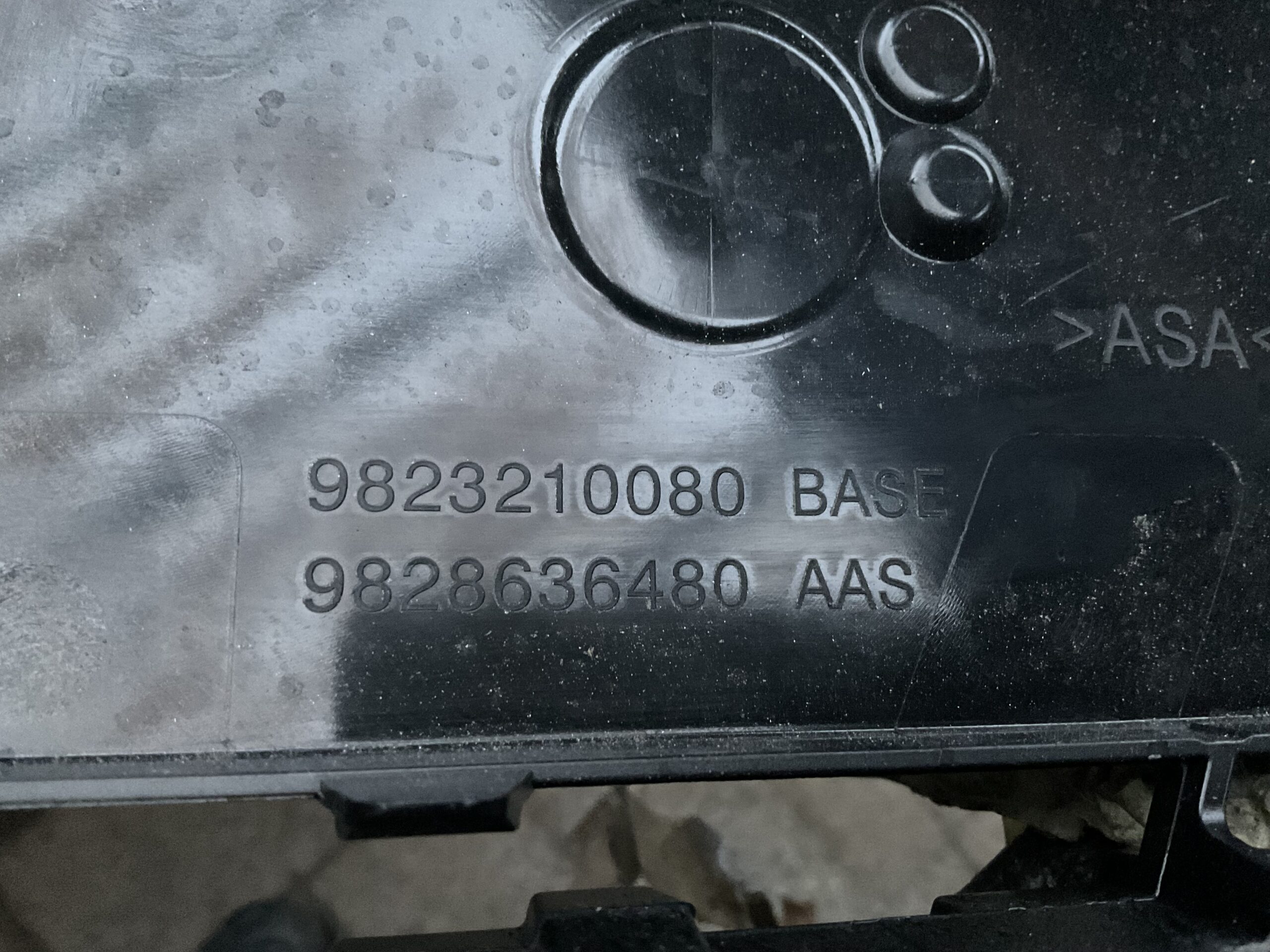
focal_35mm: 29
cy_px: 476
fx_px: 1064
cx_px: 635
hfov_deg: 61.7
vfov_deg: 48.2
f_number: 1.8
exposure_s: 1/20
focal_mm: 3
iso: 500
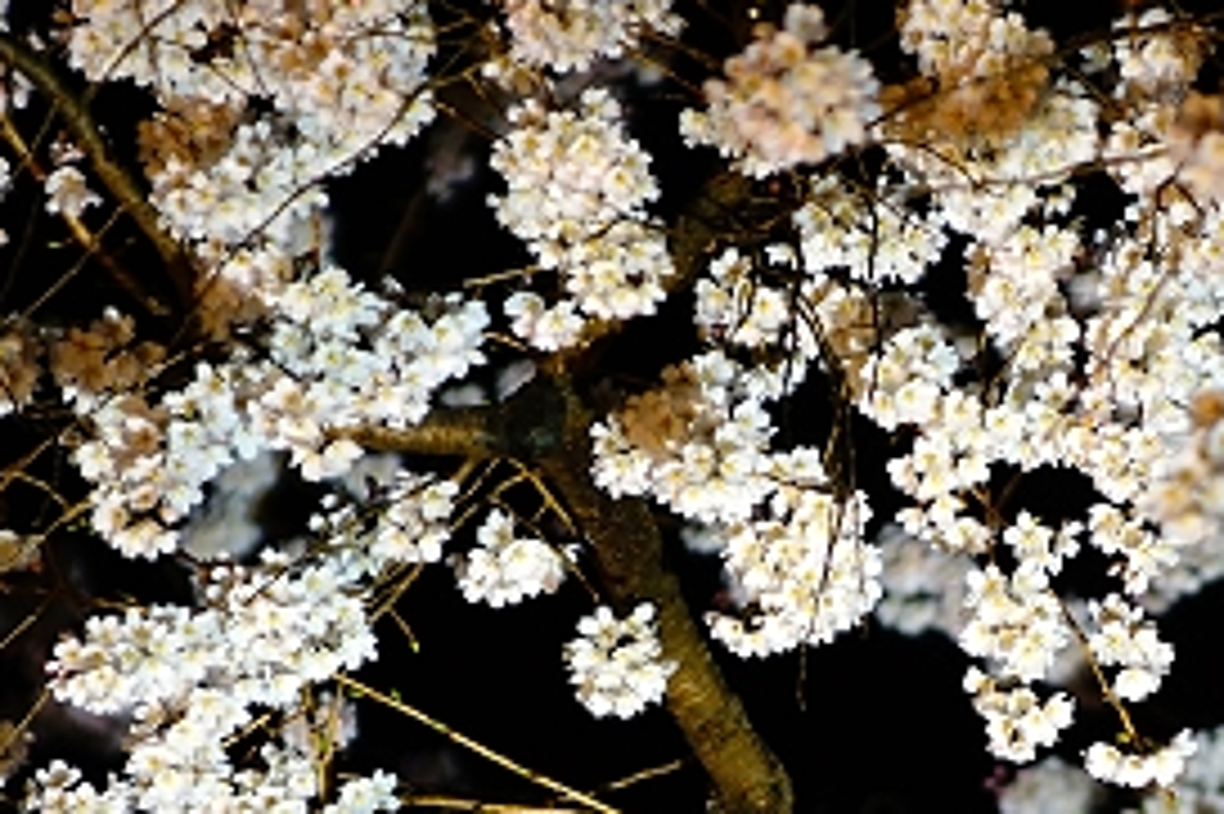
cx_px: 958
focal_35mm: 255
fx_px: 8664
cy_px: 724
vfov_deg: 5.4
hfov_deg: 8.1
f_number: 2.8
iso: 200
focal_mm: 70
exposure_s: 1/20
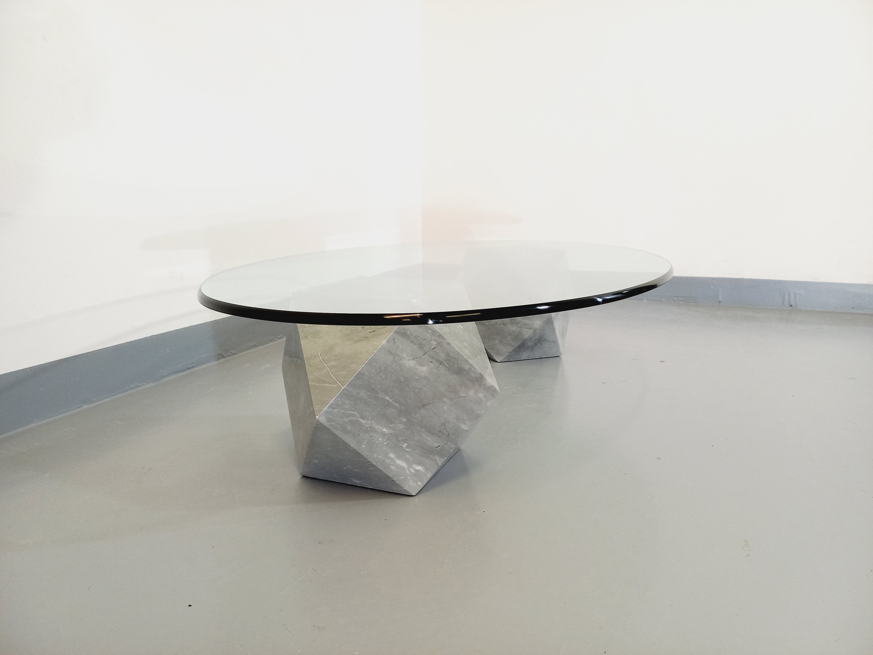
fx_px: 630
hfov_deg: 69.4
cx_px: 436
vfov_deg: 54.9
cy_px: 328
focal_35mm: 25
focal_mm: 4.65
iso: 125
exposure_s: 1/49
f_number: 1.8
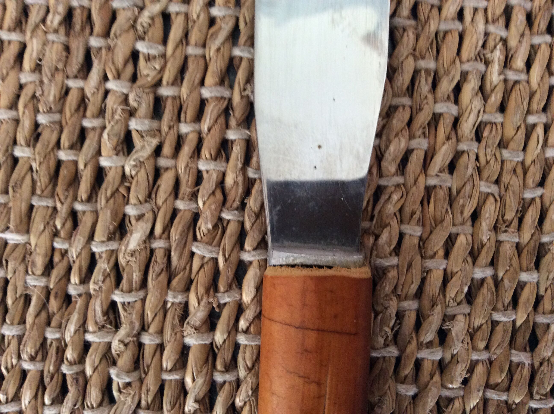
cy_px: 207
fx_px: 511
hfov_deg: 56.9
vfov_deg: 44.1
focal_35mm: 32
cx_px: 277
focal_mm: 3.3
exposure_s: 1/25
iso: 200
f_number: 2.4
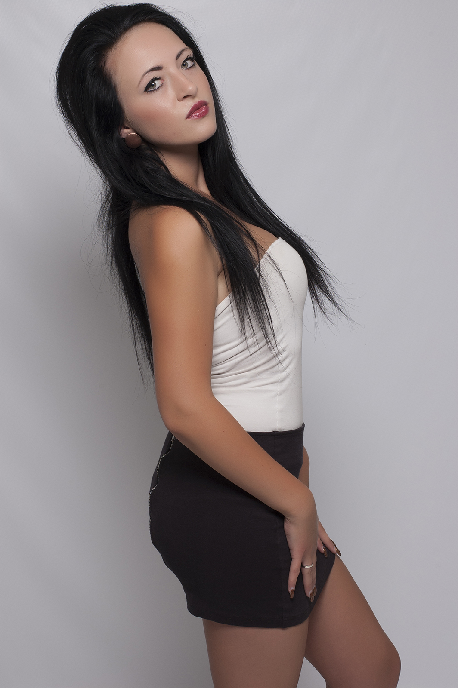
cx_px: 229
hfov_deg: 18.2
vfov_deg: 27.0
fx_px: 1434
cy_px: 344
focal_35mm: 75
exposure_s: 1/500
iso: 200
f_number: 11
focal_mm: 50
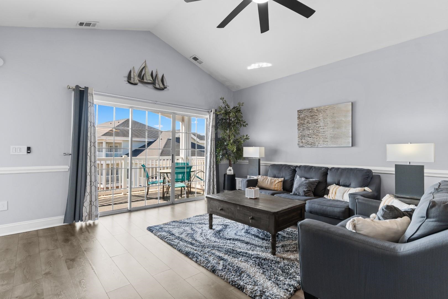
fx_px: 212
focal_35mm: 17
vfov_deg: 70.4
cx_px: 224
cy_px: 150
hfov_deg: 93.3
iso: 100
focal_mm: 11.5
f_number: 4.8
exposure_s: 1/20
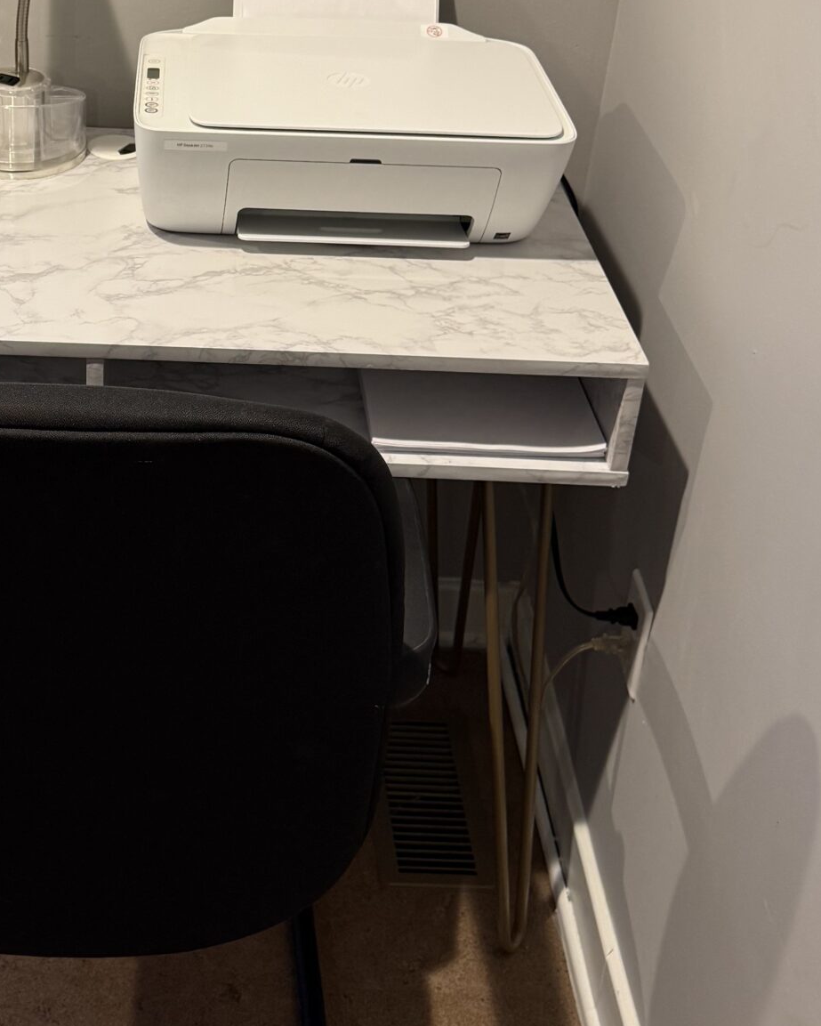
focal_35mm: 52
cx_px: 165
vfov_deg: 35.1
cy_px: 247
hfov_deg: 28.5
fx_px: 1579
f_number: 1.78
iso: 200
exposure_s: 1/60
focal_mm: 6.76
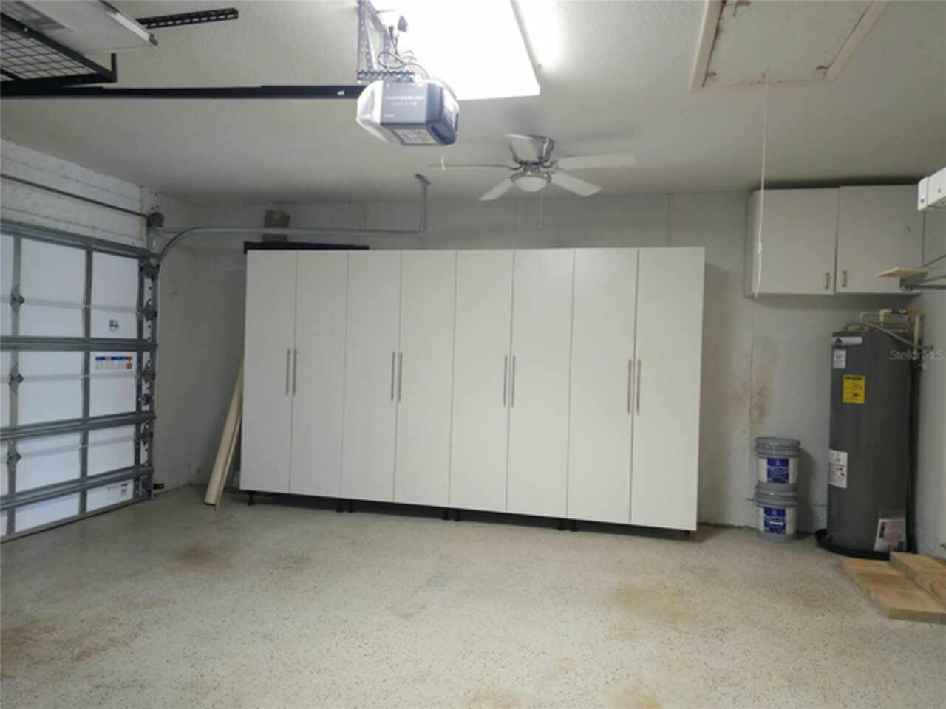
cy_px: 354
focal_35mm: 23
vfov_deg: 58.9
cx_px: 473
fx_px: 629
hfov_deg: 73.9
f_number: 1.7
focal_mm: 6.3
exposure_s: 1/60.2
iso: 320
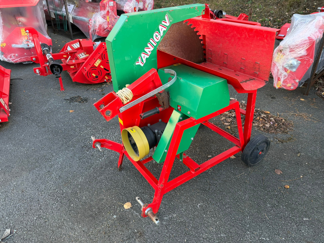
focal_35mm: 24
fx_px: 225
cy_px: 122
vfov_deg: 56.8
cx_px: 162
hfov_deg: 71.6
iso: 64
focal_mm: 6.76
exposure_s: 1/138
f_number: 1.78
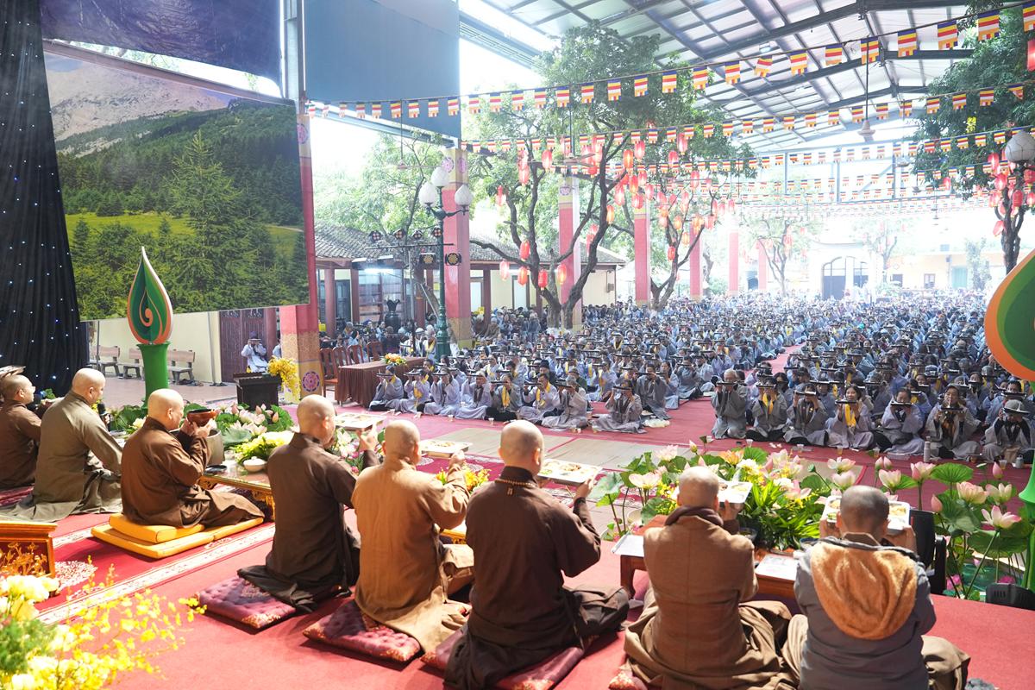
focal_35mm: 25
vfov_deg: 51.3
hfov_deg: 71.5
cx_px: 518
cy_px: 345
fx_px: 719
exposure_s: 1/160
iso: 4000
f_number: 3.5
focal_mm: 25
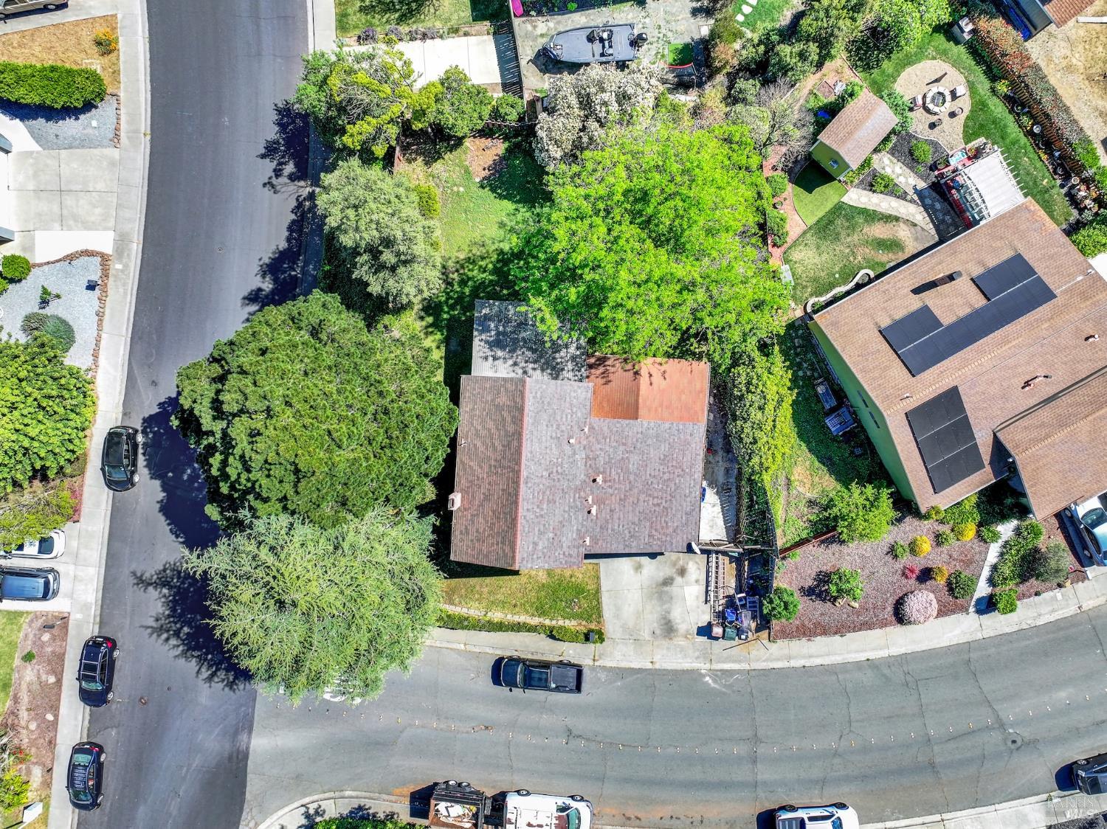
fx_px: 767
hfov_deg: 71.6
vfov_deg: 56.8
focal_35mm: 24
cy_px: 414
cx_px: 554
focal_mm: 12.3
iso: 170
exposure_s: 1/1000
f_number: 2.8
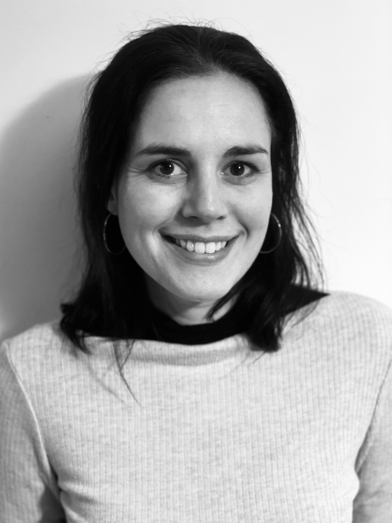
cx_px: 196
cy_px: 262
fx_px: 785
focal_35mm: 52
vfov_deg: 36.8
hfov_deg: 28.0
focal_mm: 6
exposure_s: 1/33
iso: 400
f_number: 2
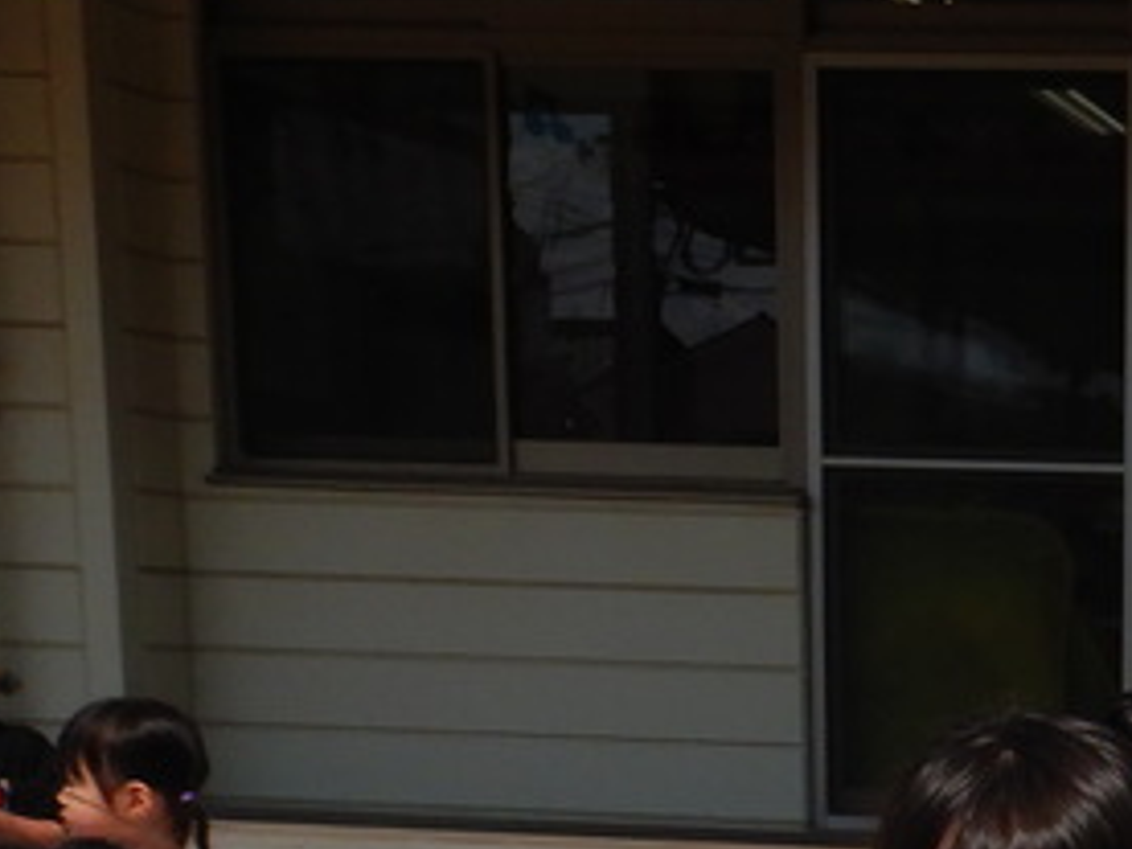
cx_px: 1501
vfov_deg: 15.6
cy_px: 1280
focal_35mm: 87
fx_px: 2845
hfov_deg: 20.4
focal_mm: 4.3
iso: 125
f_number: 8.2
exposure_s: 1/640
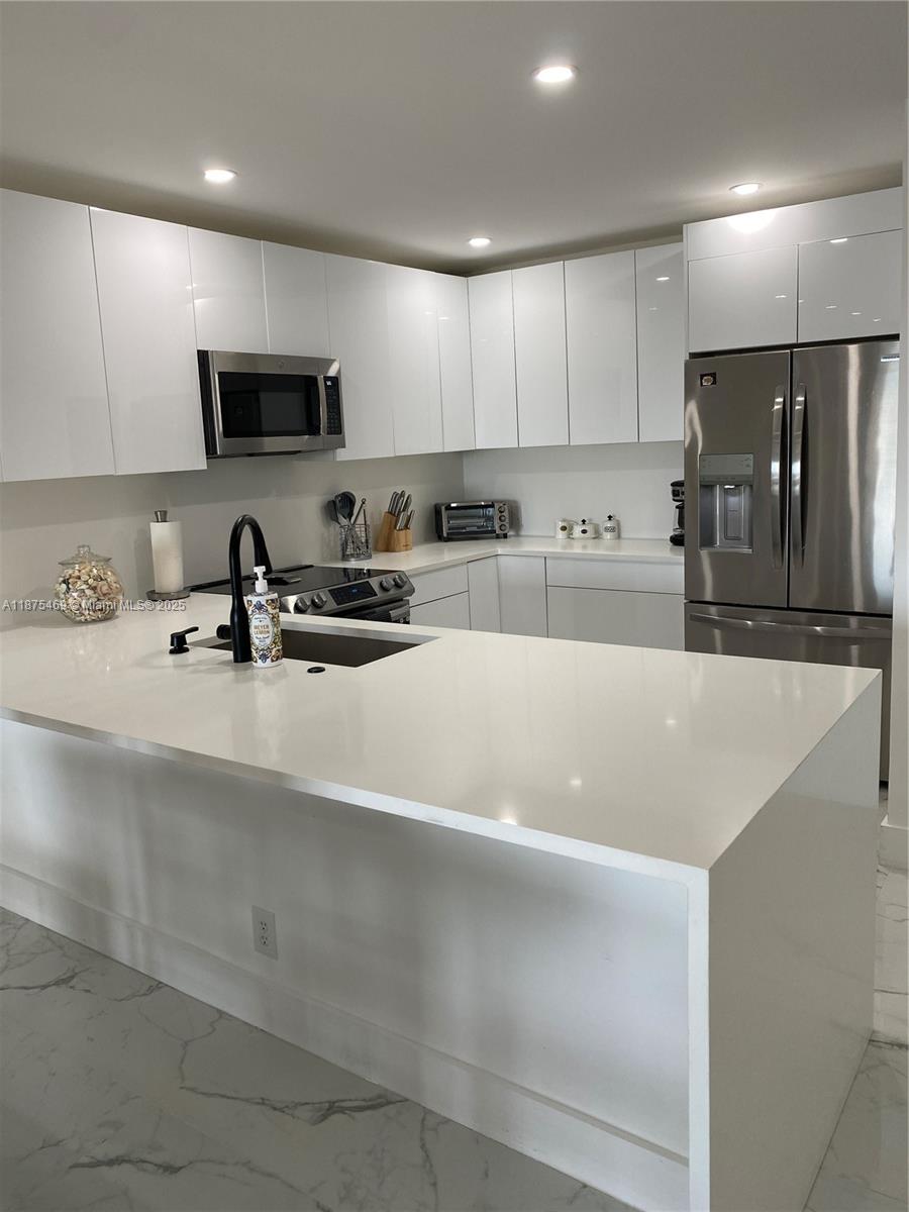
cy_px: 606
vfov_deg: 67.3
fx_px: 910
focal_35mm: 26
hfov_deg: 53.1
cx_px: 454
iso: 80
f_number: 1.8
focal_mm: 4.25
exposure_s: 1/120
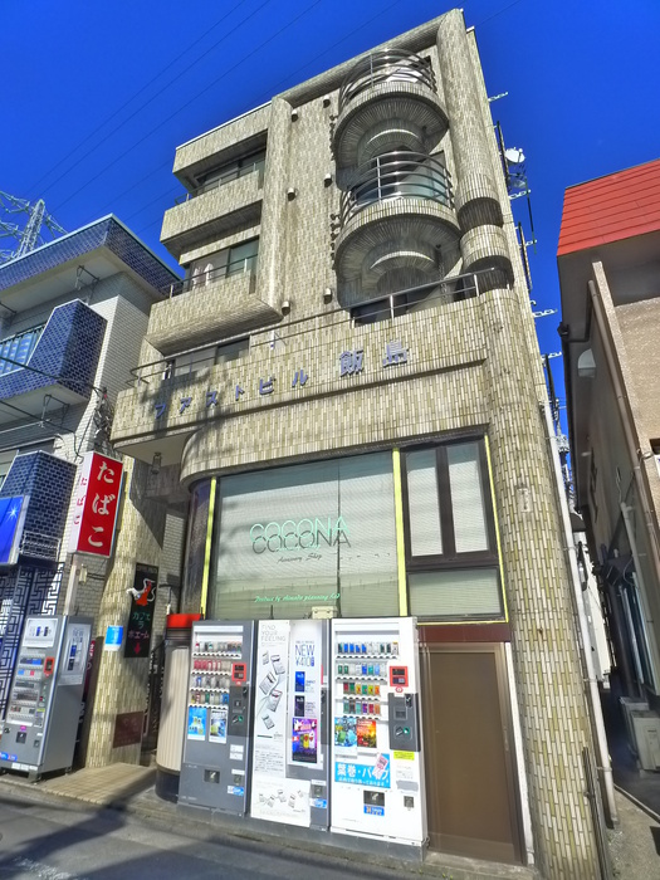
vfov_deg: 71.6
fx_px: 610
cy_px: 440
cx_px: 330
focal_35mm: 24
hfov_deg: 56.8
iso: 400
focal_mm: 5.1
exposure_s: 1/800
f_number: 4.5
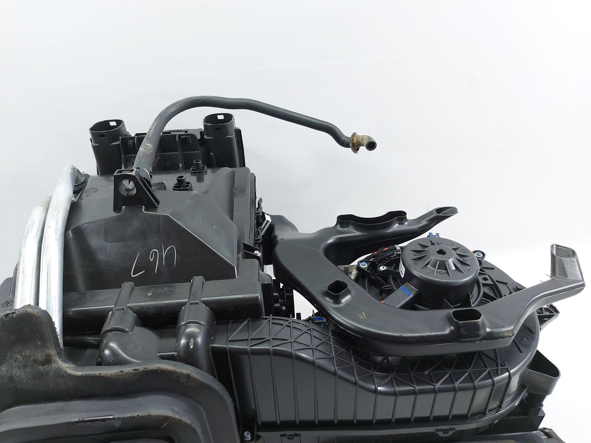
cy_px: 222
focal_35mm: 24
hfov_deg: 71.6
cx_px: 296
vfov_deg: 56.8
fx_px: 410
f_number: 1.8
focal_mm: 5.23
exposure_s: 1/50
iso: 64
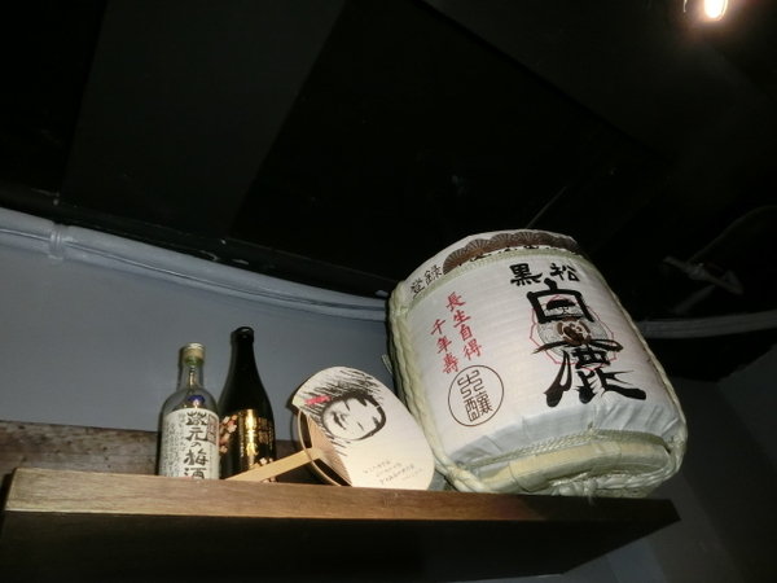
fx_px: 539
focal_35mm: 24
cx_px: 388
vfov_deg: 56.8
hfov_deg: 71.6
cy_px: 292
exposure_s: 1/40
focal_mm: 4.24
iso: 400
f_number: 3
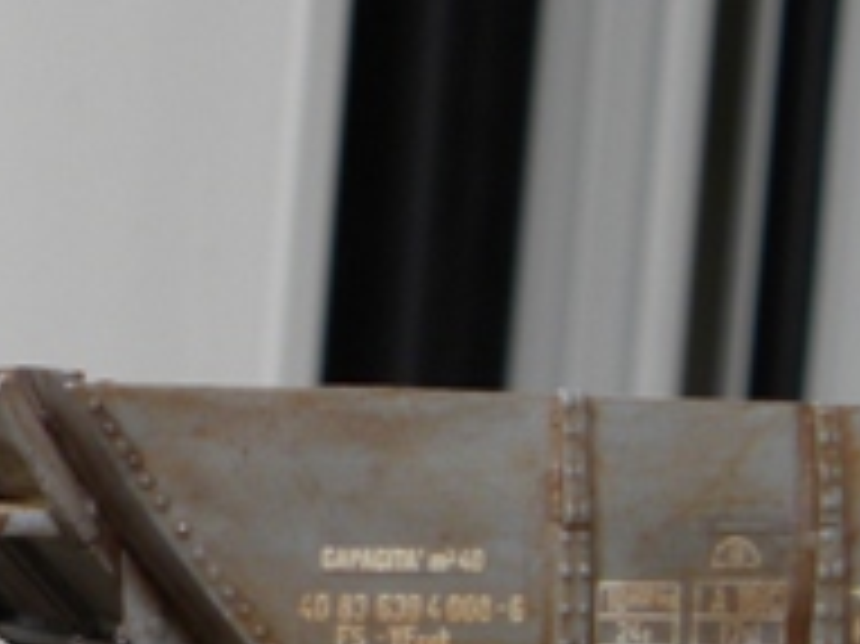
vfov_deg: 8.5
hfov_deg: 11.0
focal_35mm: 172
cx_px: -446
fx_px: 4270
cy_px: 883
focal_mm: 7.3
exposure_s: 1/65
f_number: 3.2
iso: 66
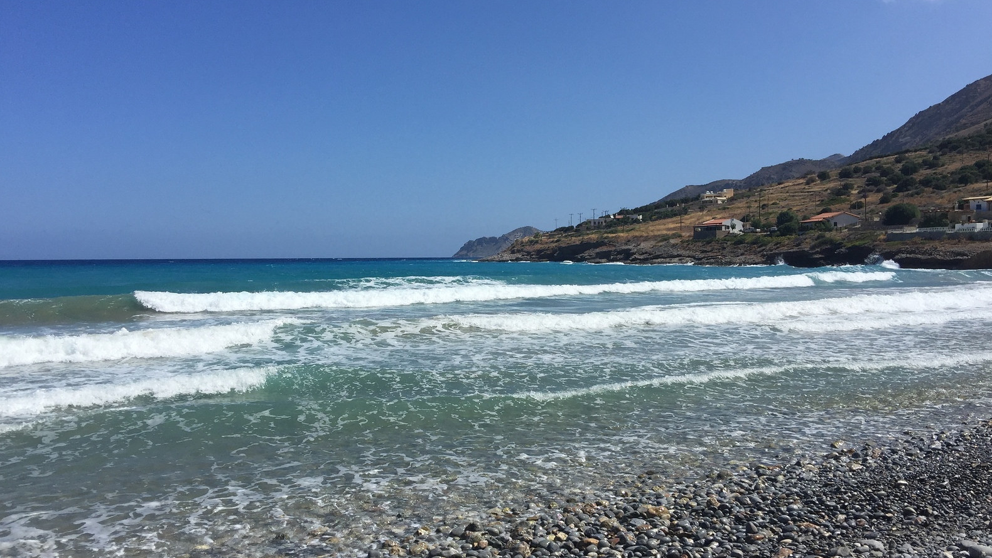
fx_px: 842
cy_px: 298
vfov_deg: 36.7
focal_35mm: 32
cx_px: 497
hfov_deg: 61.0
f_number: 2.2
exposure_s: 1/3968
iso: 32
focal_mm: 4.15
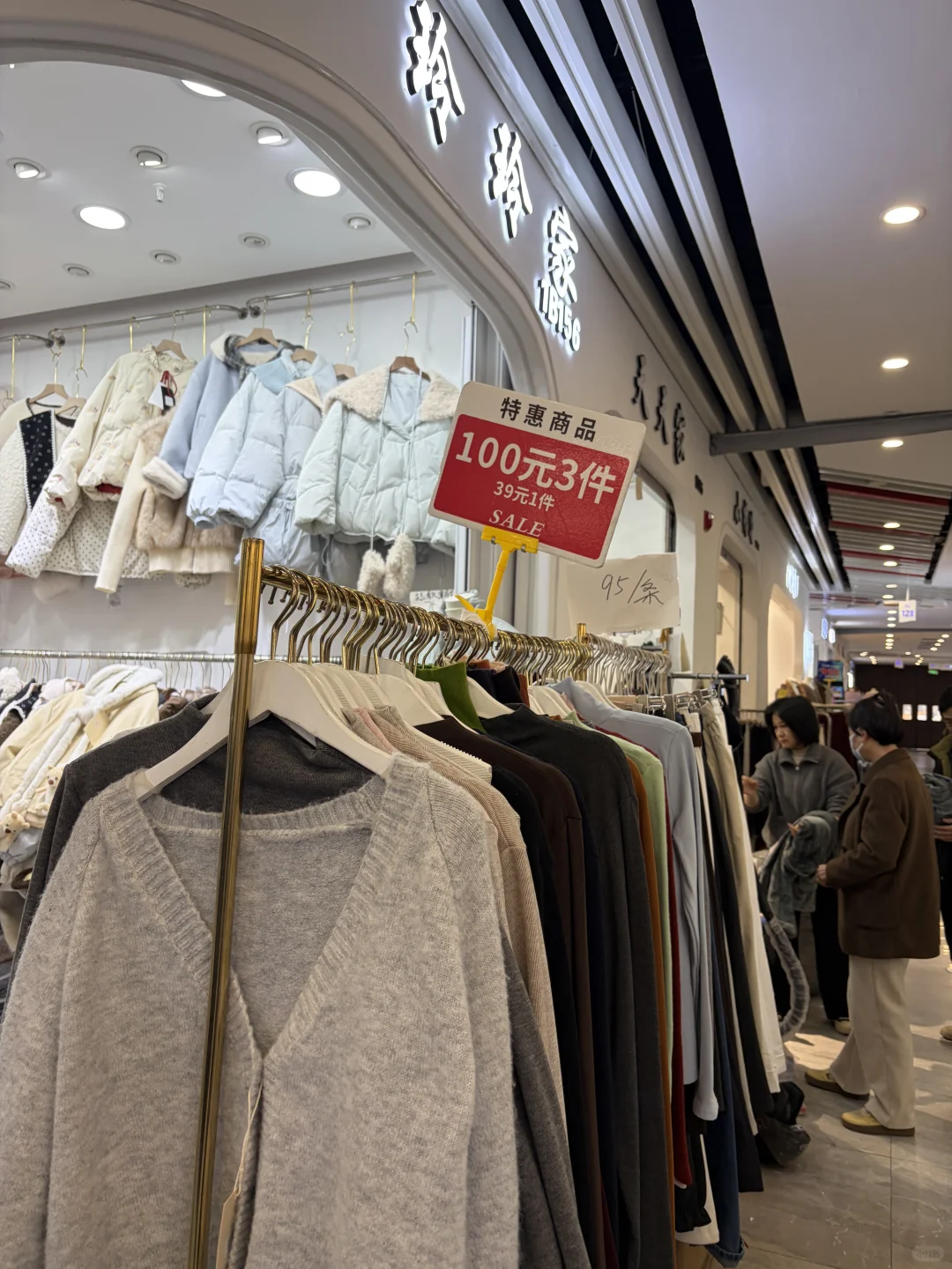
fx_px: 953
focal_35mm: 26
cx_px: 476
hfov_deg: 53.1
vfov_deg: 67.3
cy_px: 634
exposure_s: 1/100
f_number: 1.6
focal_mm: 5.96
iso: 64
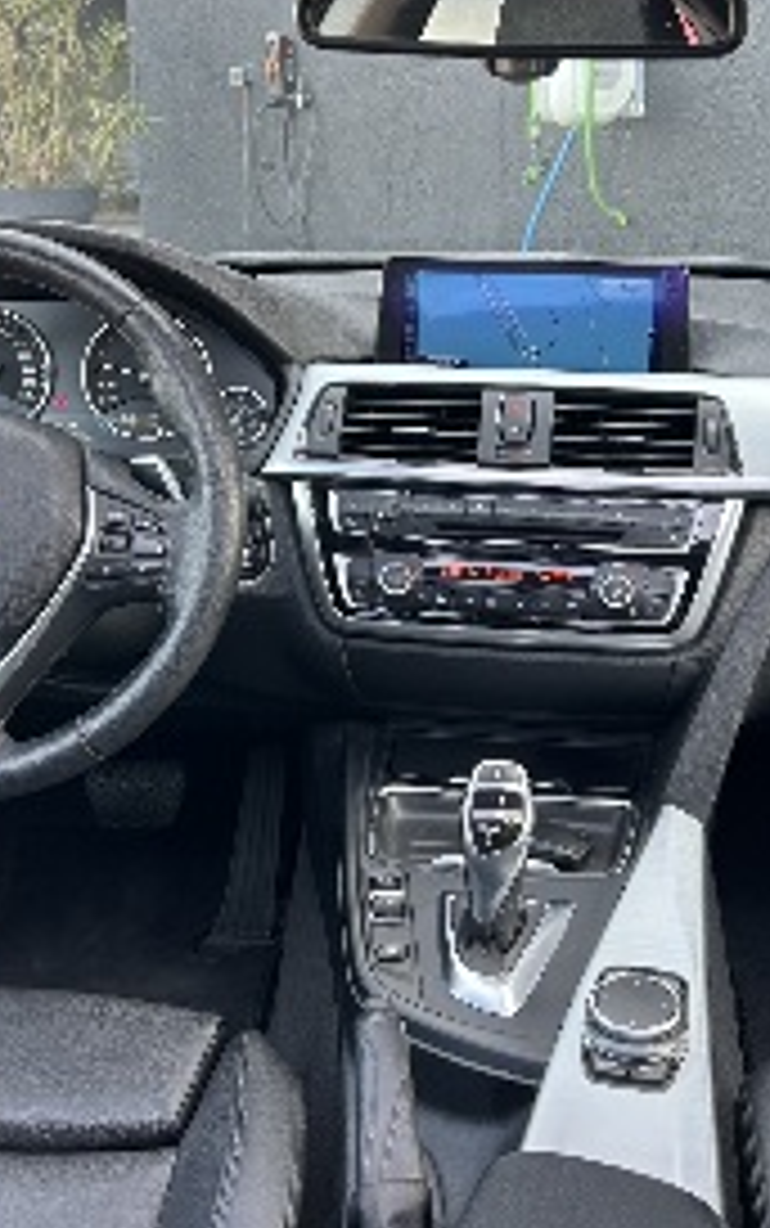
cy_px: 544
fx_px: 1408
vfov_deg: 47.1
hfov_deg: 30.4
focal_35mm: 42
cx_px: 509
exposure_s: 1/121
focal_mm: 5.7
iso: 80
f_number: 1.5
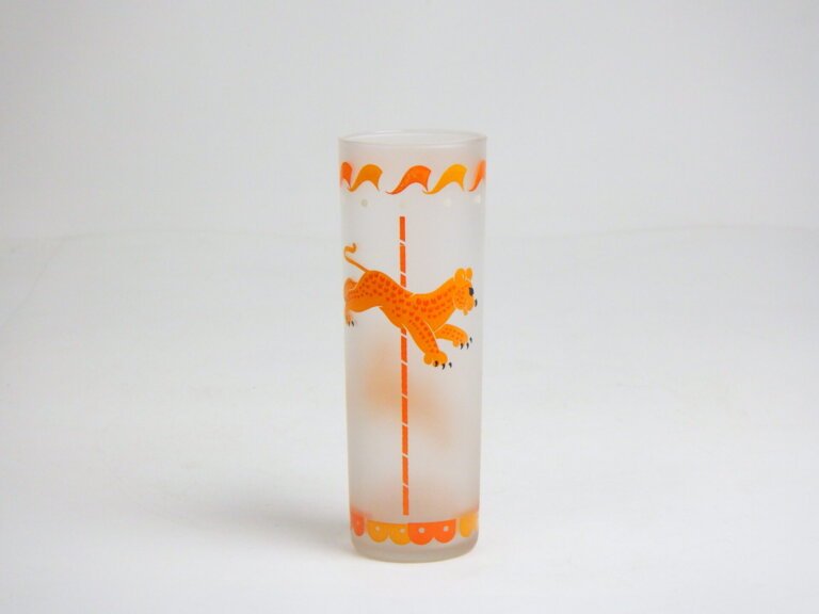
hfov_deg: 20.9
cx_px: 410
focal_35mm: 94
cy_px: 307
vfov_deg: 15.7
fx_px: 2224
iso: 125
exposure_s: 1/40
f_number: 5
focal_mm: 16.7
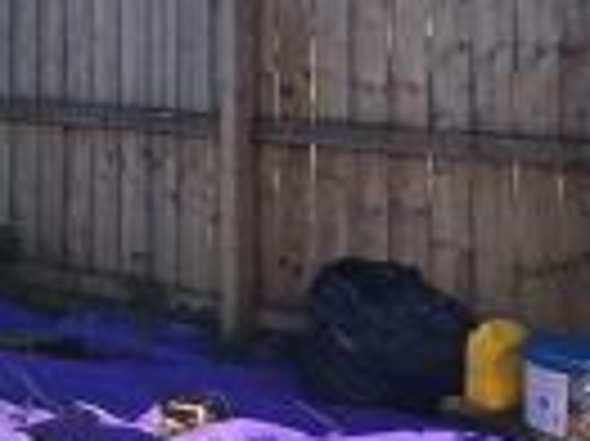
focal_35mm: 102
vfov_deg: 14.1
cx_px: -585
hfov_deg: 15.5
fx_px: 1737
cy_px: -72
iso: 50
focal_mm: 2.2
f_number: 2.2
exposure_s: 1/701
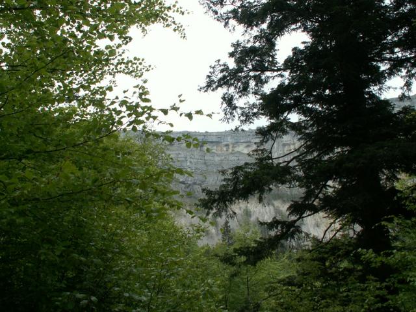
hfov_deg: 52.6
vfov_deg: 40.7
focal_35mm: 35
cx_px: 208
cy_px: 156
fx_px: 421
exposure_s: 1/125
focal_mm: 5.86
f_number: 5
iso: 50
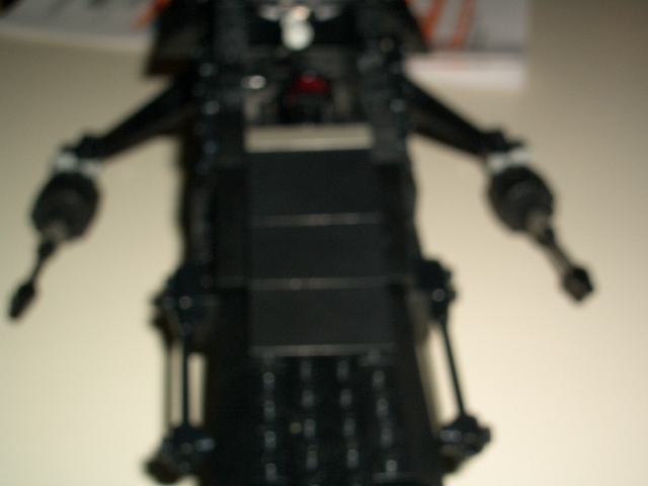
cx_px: 324
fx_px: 917
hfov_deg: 38.9
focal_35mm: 49
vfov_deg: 29.7
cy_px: 243
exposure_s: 1/60
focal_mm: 8.2
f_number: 5
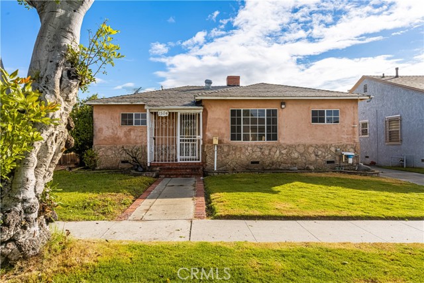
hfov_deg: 84.0
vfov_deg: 62.0
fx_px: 236
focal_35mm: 20
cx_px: 212
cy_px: 142
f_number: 13
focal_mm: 20
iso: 100
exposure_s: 1/200
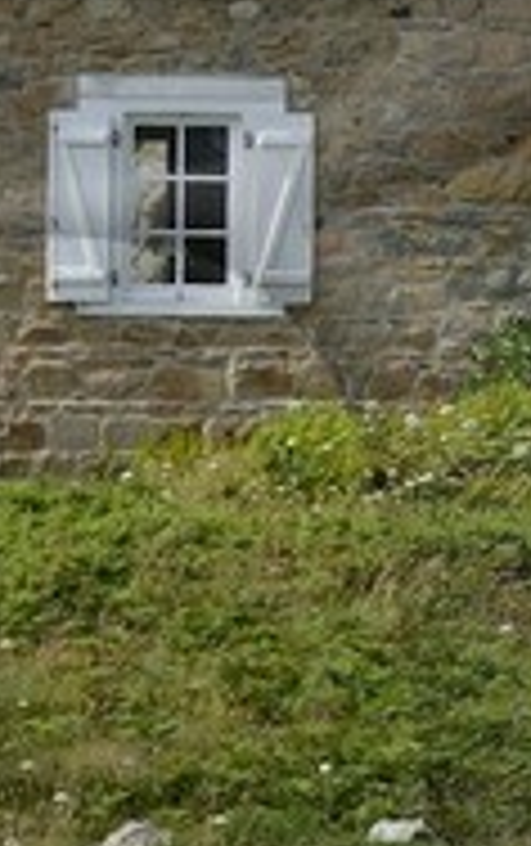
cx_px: -396
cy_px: 238
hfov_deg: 1.1
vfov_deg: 1.7
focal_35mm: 1212
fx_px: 27978
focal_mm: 140
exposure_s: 1/250
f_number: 13
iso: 200
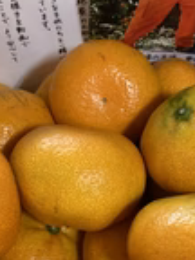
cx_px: 63
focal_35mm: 78
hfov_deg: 18.8
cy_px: 177
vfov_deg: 24.9
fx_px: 586
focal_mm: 3.99
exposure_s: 1/33
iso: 250
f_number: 1.8
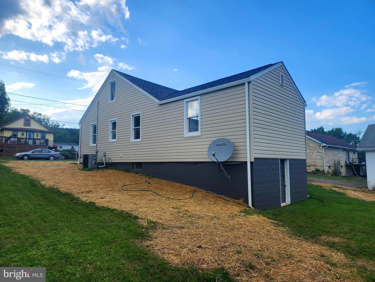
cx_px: 188
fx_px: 249
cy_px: 141
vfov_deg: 58.9
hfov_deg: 73.9
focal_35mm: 23
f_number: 1.8
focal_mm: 6.4
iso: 12
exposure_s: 1/643
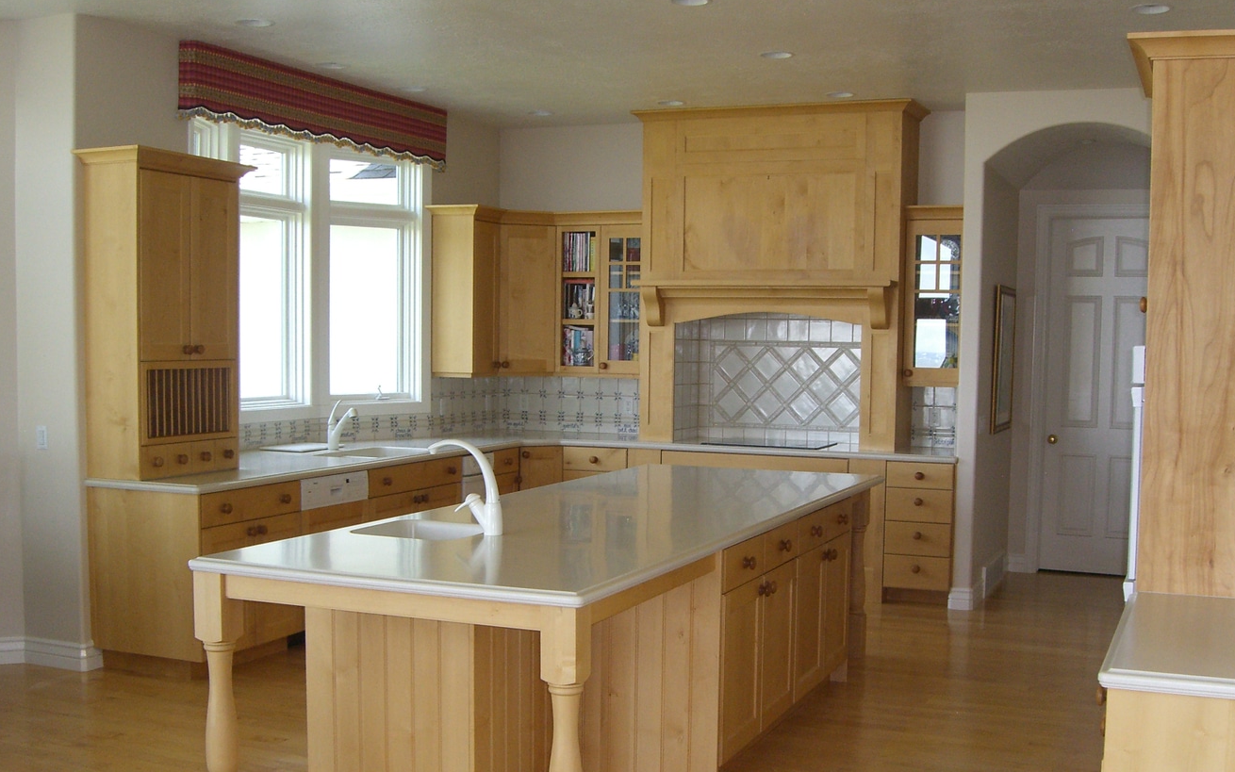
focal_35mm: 41
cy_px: 467
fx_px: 1380
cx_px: 626
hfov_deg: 48.2
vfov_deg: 31.2
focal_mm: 7.9
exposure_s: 1/80
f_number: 4
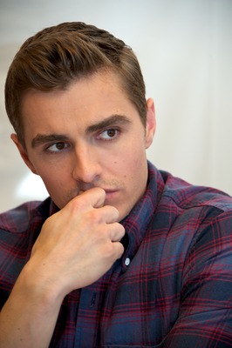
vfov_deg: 10.3
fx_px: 1937
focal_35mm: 200
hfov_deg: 6.9
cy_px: 174
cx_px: 116
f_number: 5.6
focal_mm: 200
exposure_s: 1/80
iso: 500
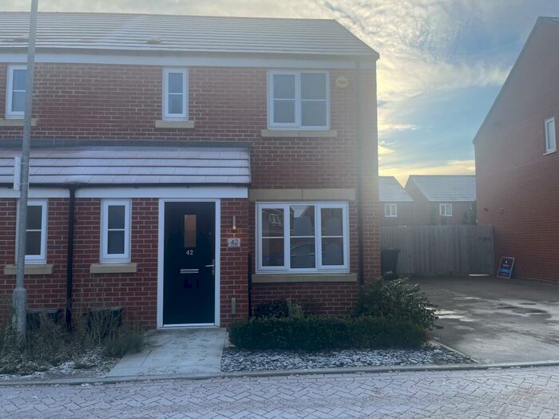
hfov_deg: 67.3
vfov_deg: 53.1
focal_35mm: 26
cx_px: 280
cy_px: 210
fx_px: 420
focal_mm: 5.1
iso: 50
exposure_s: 1/1536
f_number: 1.6
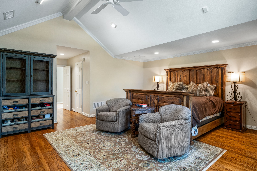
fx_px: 136
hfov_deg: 86.9
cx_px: 128
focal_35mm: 19
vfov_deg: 64.6
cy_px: 86
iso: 800
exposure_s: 1/8
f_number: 5.6
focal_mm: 19
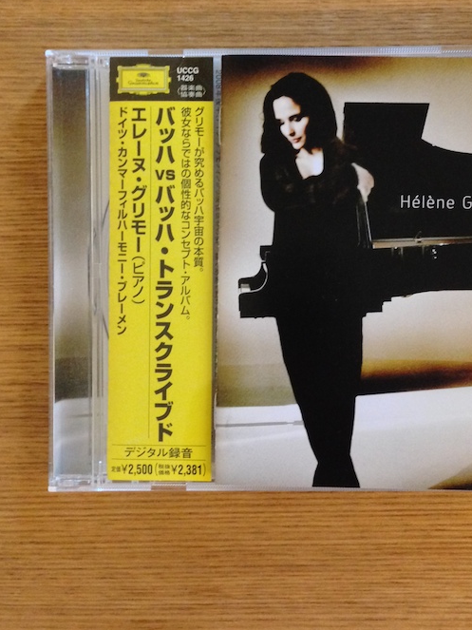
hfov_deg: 28.2
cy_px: 278
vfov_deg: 37.4
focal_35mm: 51
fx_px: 927
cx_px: 340
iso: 400
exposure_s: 1/15
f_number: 2.4
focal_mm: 4.12
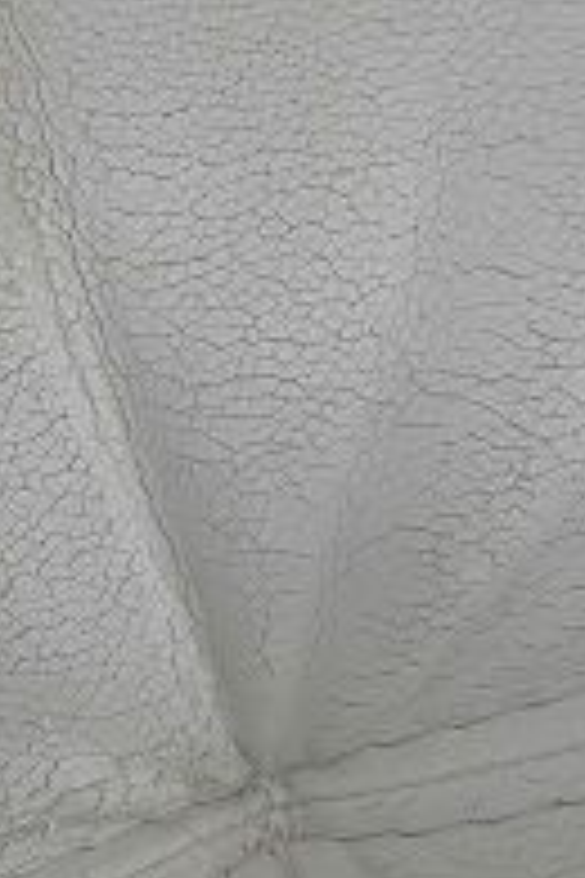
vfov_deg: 31.2
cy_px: 311
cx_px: 58
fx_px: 1560
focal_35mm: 64
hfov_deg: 20.8
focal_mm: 5.36
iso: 200
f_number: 3.5
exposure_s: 1/30
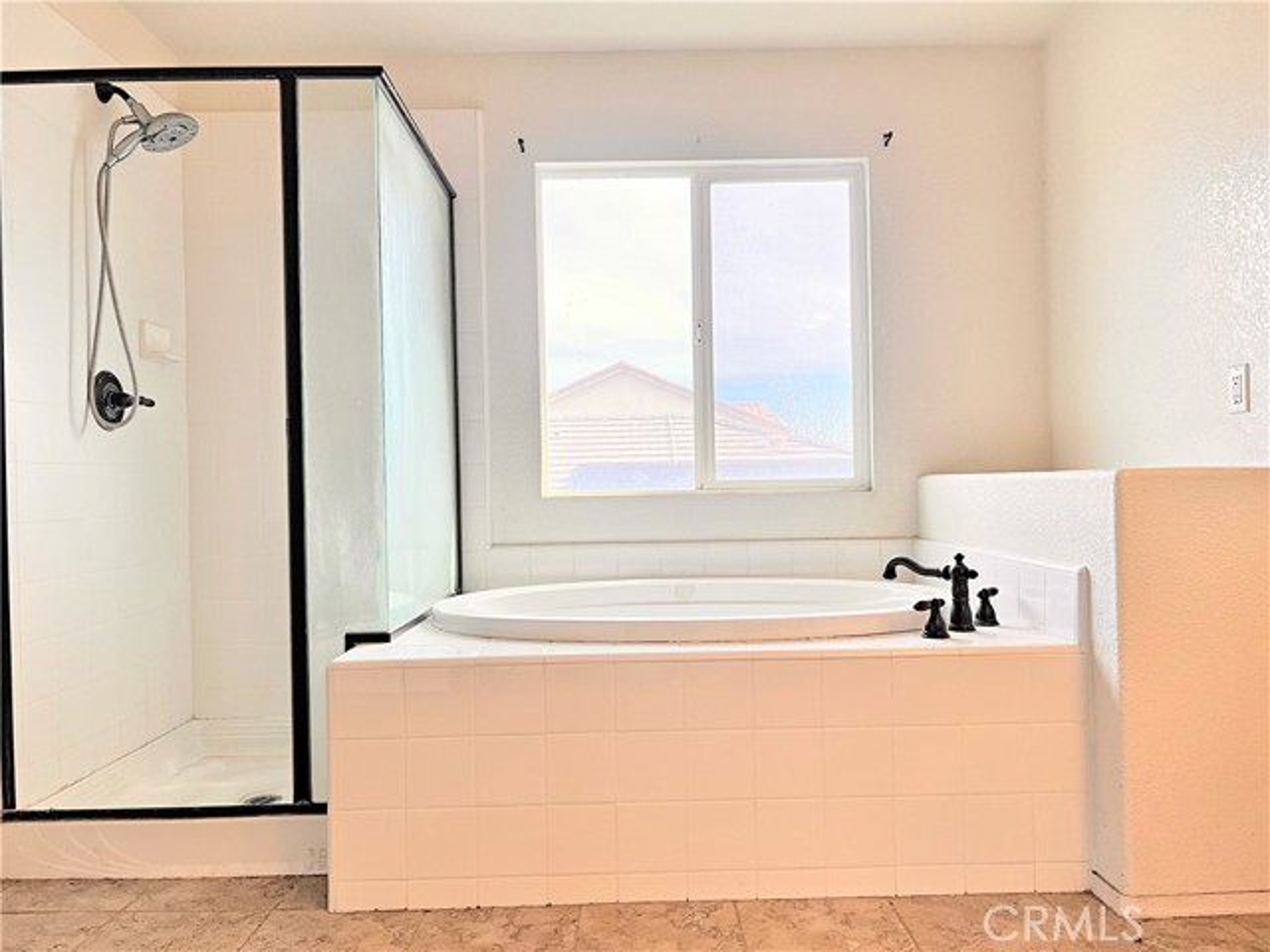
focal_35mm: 26
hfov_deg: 67.3
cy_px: 476
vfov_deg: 53.1
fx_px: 954
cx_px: 635
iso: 50
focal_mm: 5.7
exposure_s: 1/513
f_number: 1.5
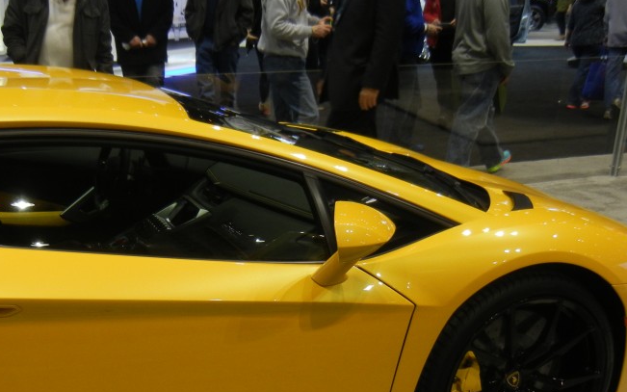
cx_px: 204
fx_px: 854
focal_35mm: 50
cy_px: 258
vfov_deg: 25.7
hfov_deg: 39.8
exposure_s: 1/61.3
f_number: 3.5
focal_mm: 5.4
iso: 188
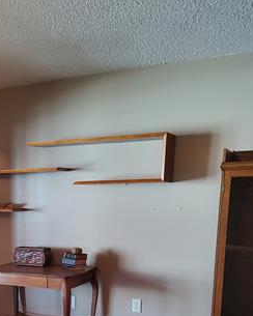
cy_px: 292
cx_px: 27
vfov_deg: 34.9
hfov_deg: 29.1
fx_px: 468
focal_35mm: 50
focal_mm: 3.08
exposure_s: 1/40
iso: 250
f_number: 2
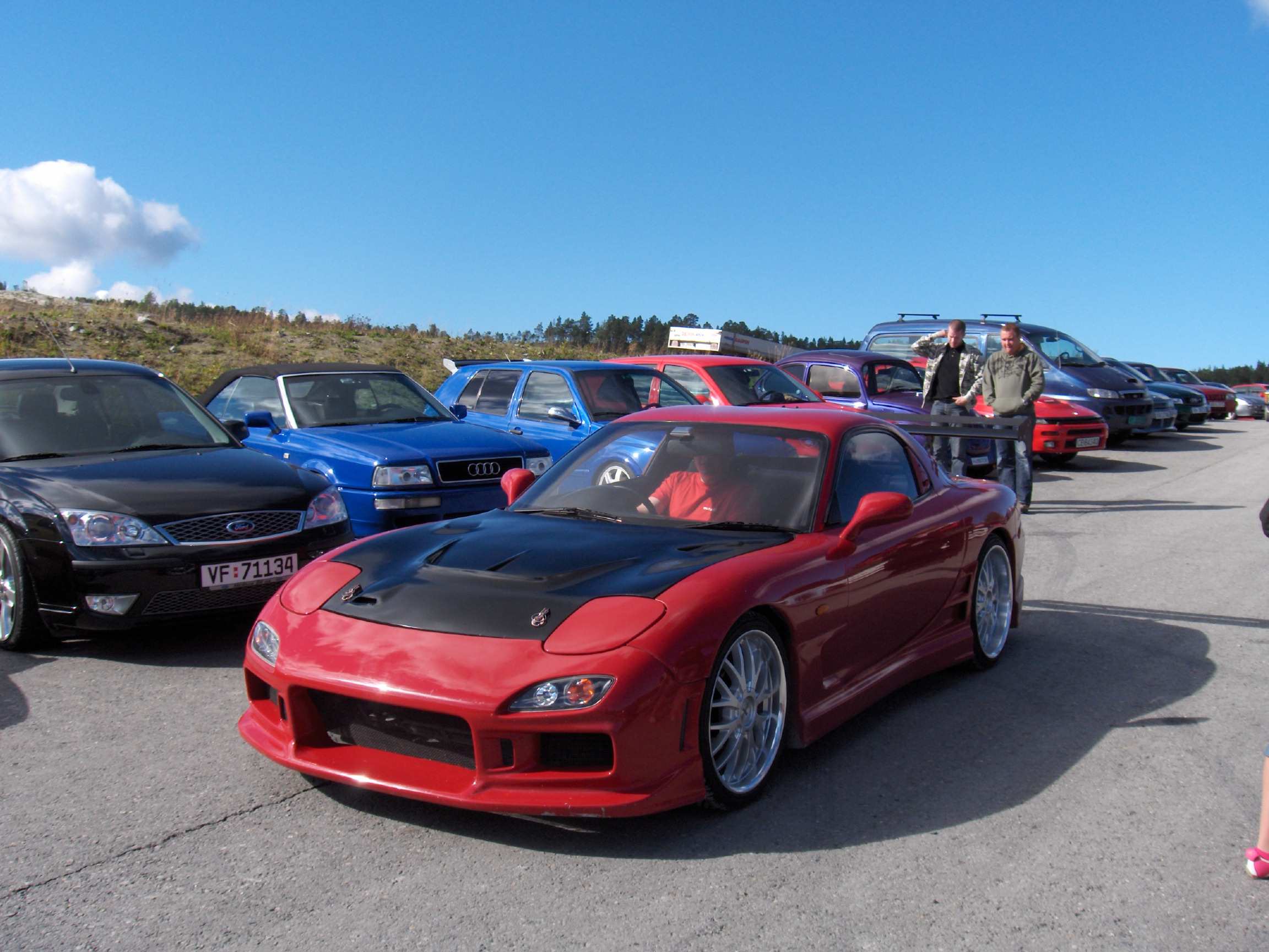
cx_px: 634
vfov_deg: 36.8
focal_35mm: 39
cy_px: 476
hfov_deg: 47.9
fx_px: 1430
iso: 50
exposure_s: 1/518
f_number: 4.8
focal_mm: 8
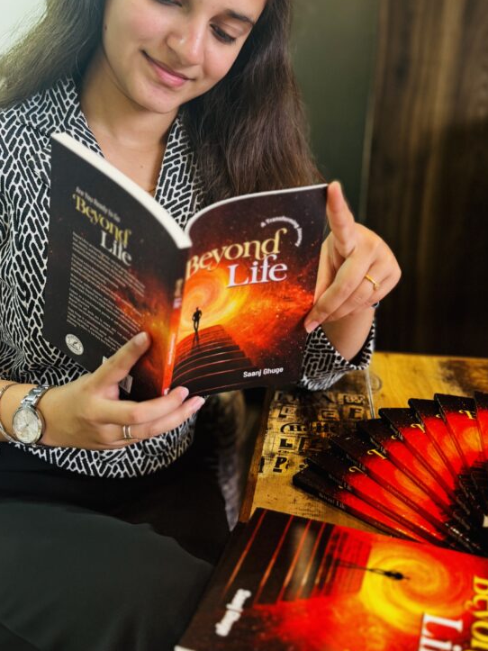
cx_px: 268
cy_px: 284
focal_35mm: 34
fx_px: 639
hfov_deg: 41.7
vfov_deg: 53.8
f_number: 1.78
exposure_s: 1/50
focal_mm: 6.76
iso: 320
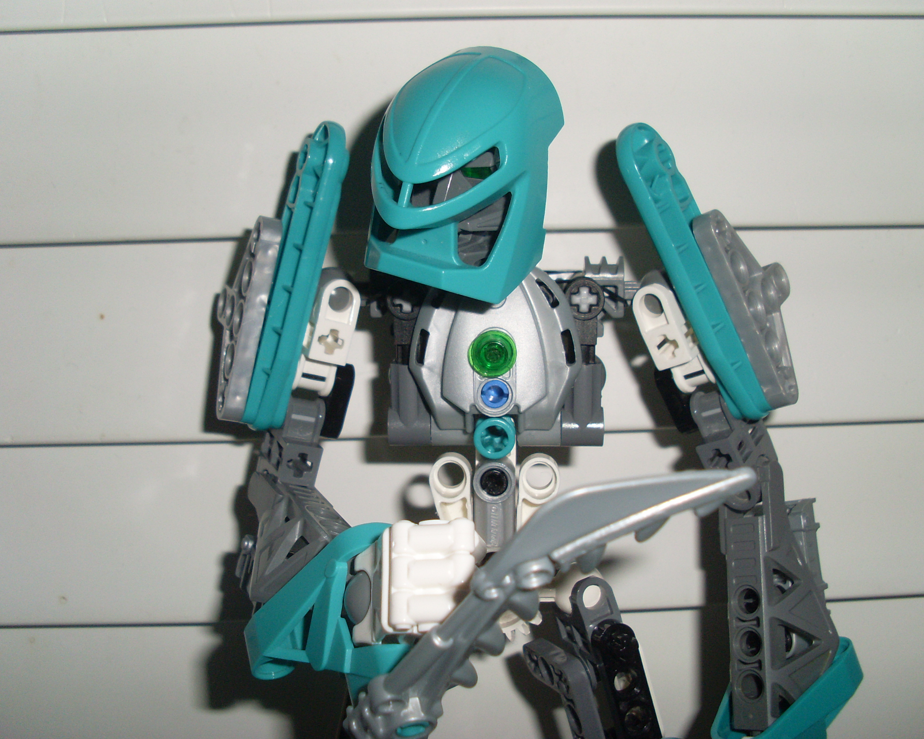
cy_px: 366
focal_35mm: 40
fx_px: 1094
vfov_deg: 37.3
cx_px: 478
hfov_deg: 45.8
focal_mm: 6.3
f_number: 7.7
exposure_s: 1/45
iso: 100
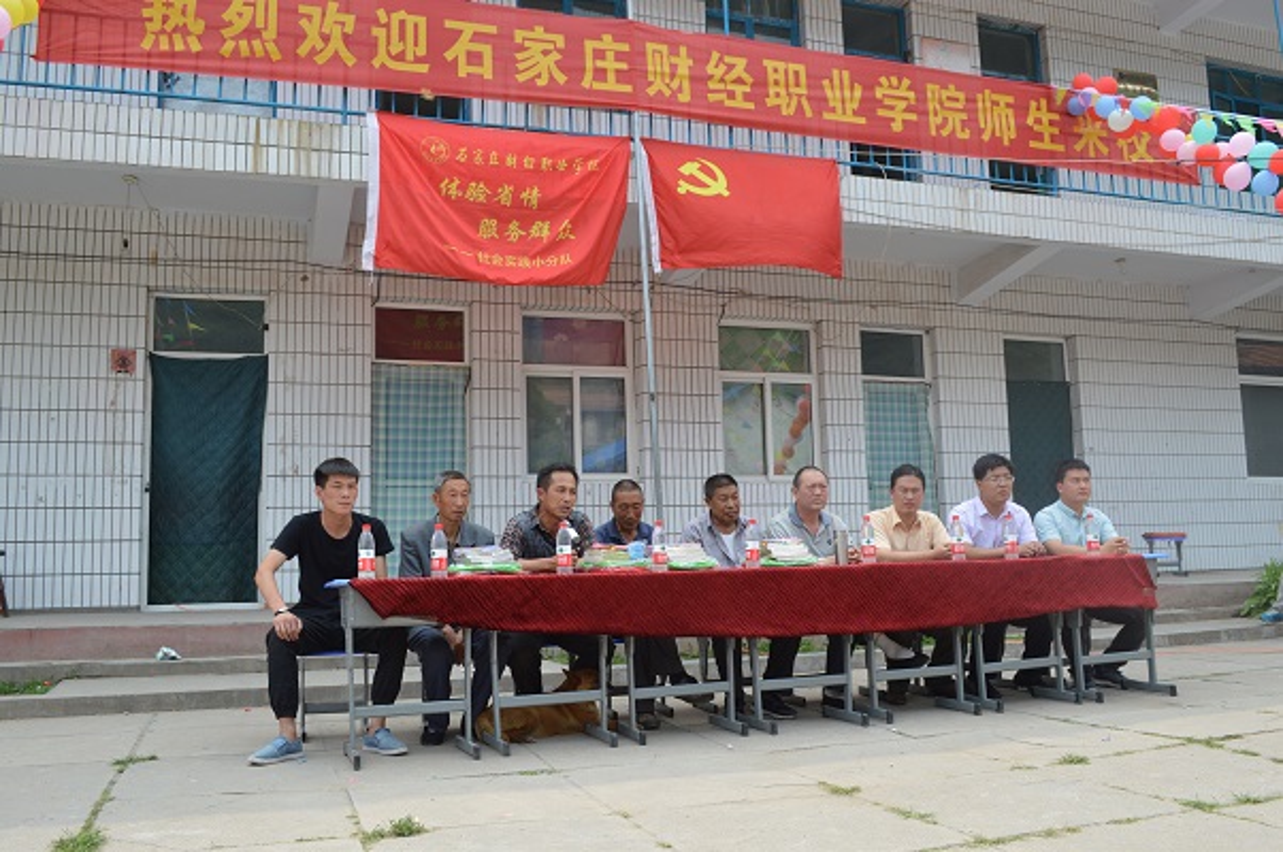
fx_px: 1068
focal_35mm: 30
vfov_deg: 43.5
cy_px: 426
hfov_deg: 62.0
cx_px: 642
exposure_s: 1/160
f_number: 6.3
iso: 100
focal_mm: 20
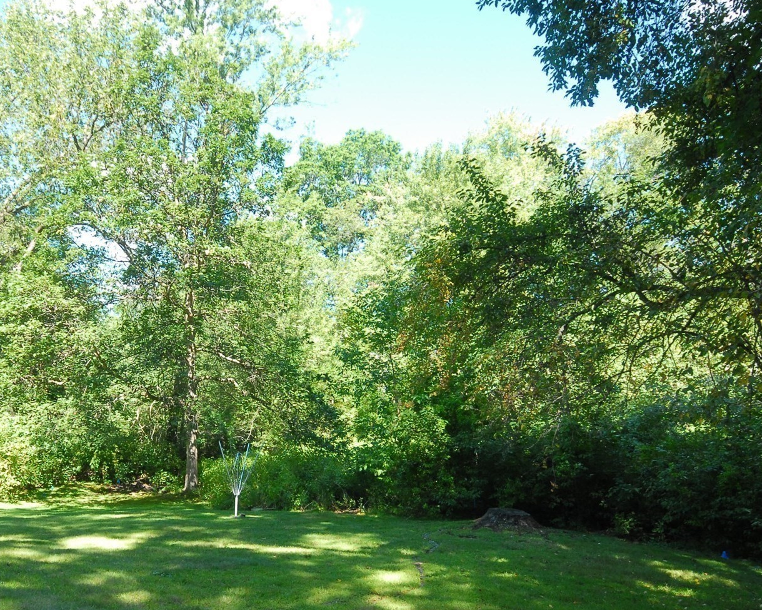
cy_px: 369
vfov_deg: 47.1
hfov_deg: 56.8
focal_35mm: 31
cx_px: 281
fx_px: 694
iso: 400
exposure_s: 1/60
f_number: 9
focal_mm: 13
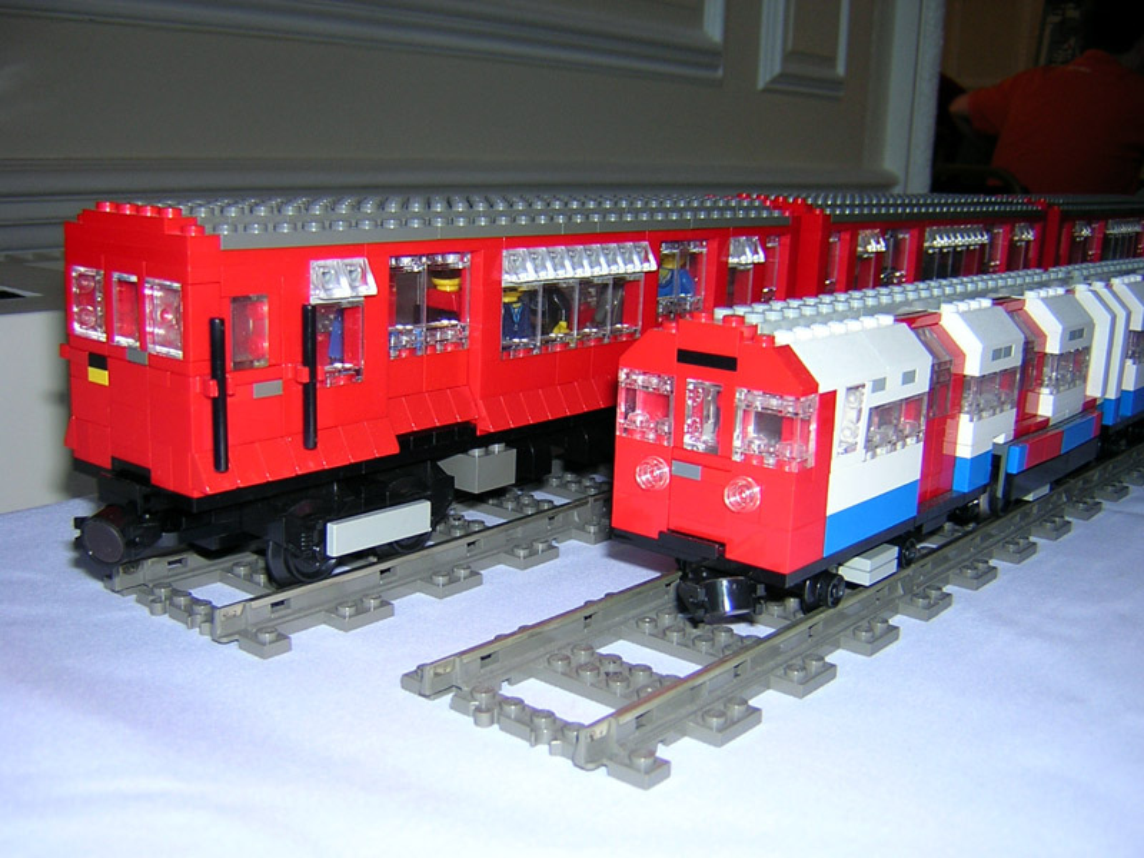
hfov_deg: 51.4
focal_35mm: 36
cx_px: 572
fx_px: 1190
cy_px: 429
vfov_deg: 39.7
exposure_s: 1/60.1
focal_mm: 4.7
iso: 100
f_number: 2.6
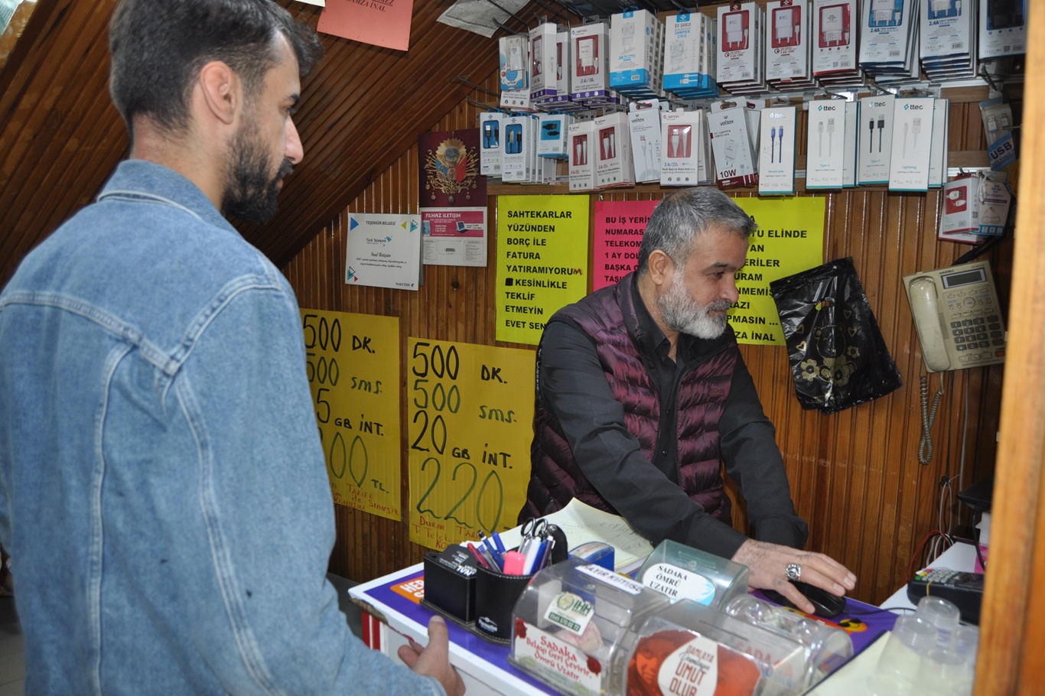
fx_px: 784
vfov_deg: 47.9
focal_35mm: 27
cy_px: 348
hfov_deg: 67.4
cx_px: 522
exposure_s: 1/60
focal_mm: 18
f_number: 3.5
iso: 400
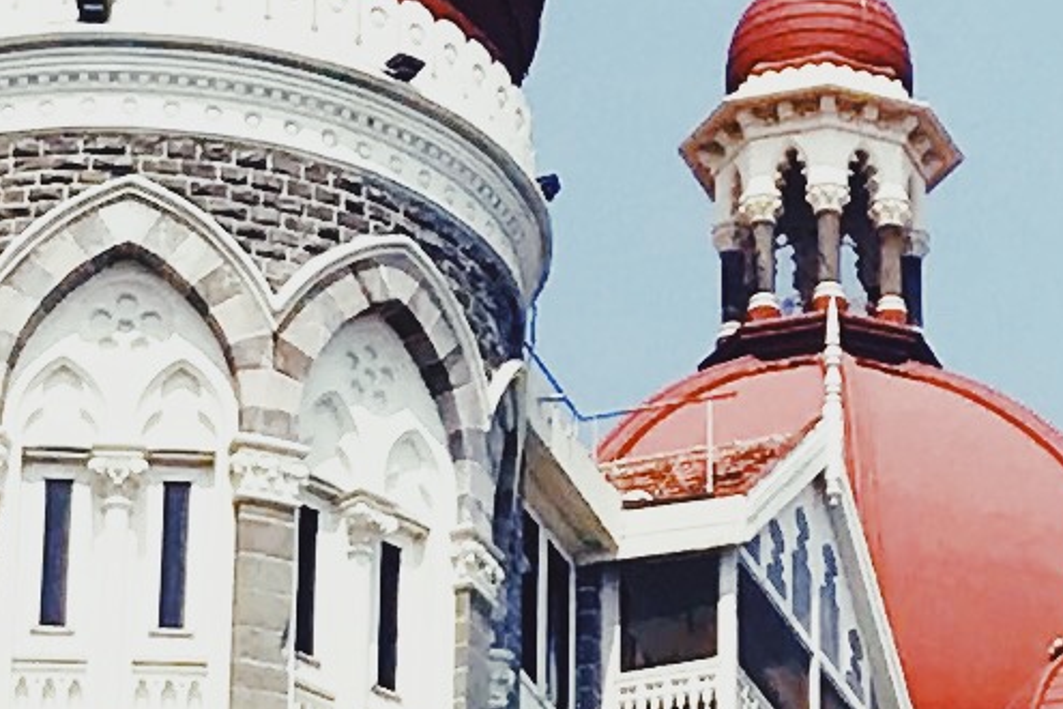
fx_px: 6998
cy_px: 322
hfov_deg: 8.6
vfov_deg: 5.8
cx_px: 1039
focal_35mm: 237
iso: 20
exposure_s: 1/4167
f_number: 1.8
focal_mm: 3.99
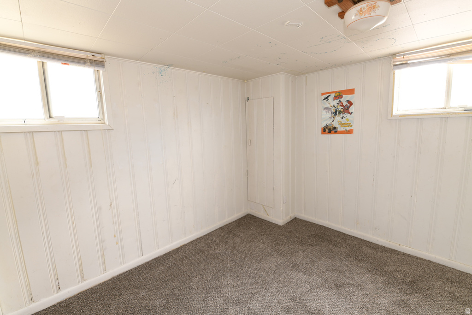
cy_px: 158
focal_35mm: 15
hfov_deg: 100.4
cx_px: 236
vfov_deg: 77.3
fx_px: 197
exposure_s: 1/2.5
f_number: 8
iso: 200
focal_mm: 15
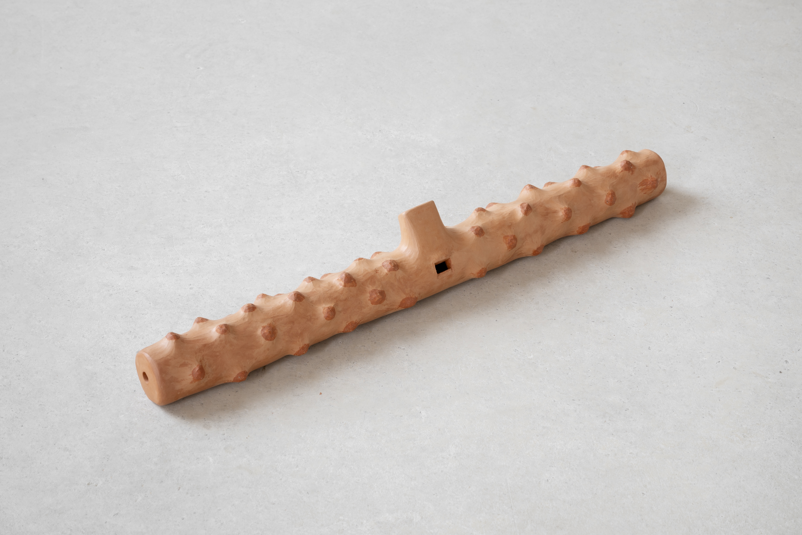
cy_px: 268
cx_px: 401
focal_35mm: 70
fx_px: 1559
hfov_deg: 28.8
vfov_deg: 19.5
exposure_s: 1/1.25
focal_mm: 70
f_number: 16
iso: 64
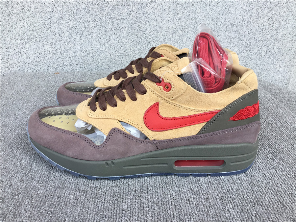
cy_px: 111
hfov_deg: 58.4
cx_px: 148
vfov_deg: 45.4
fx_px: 265
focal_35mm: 31
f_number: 2.4
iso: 25
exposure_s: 1/392
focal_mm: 3.3
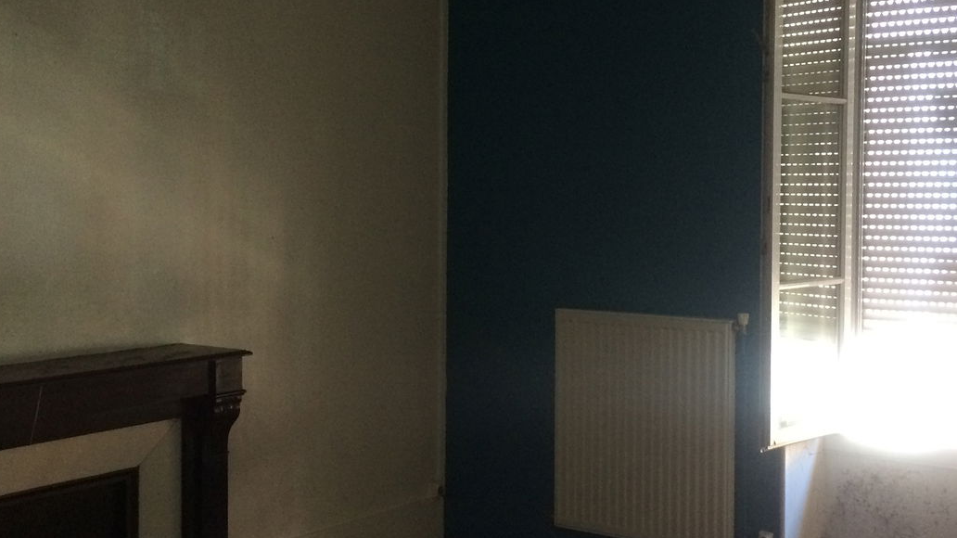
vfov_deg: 24.4
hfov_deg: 41.9
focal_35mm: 49
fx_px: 1243
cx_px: 566
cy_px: 236
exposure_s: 1/30
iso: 160
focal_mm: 4.15
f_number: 2.2
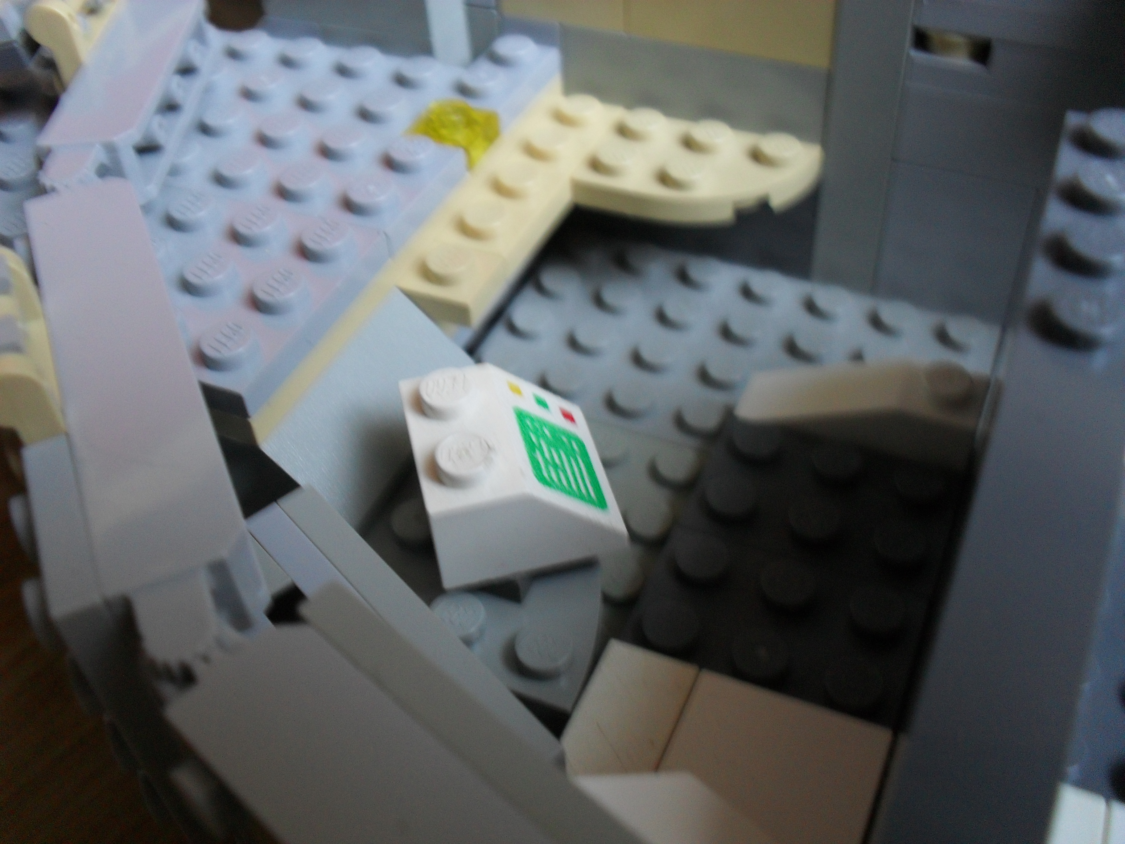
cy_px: 422
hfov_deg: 52.6
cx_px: 562
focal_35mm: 35
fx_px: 1137
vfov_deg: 40.7
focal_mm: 6.3
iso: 200
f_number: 3.2
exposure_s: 1/15
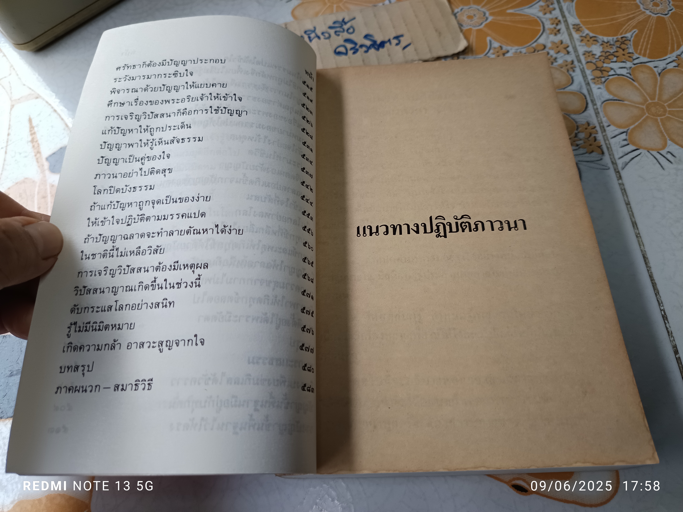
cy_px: 256
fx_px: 474
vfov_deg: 56.8
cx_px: 342
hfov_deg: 71.6
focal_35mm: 24
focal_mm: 5.31
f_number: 1.7
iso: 363
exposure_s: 1/50
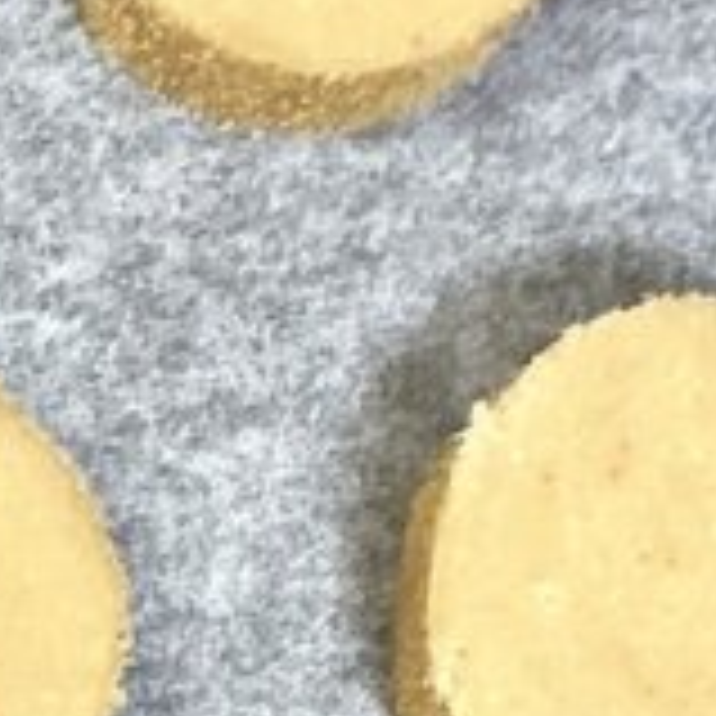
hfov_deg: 10.0
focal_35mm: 166
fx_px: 3885
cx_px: -572
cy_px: 1484
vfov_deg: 9.7
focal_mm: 3
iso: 80
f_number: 1.8
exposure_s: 1/60
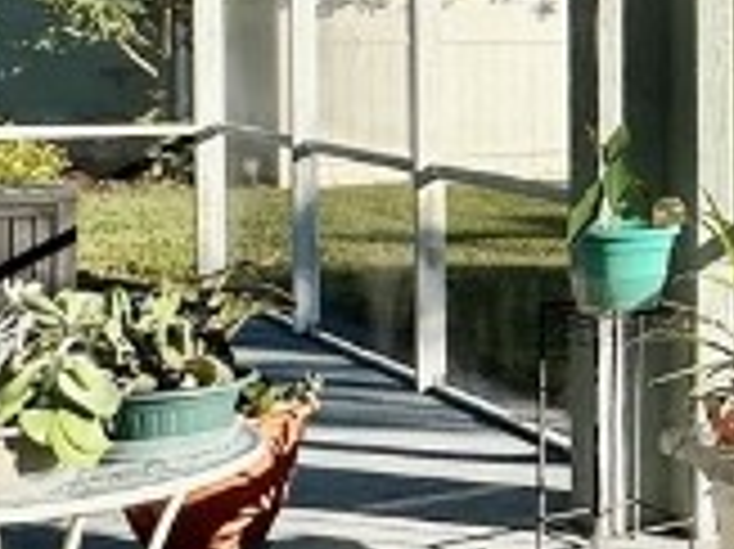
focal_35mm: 88
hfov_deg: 18.2
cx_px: 1270
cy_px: 40
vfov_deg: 16.5
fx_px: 1865
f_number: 2.2
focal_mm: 2.22
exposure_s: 1/963
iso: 40
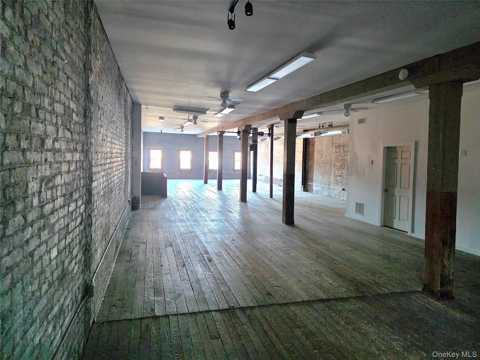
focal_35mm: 23
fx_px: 319
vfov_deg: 58.9
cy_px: 180
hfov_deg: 73.9
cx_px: 240
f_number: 1.7
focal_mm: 6.3
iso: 2500
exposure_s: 1/120
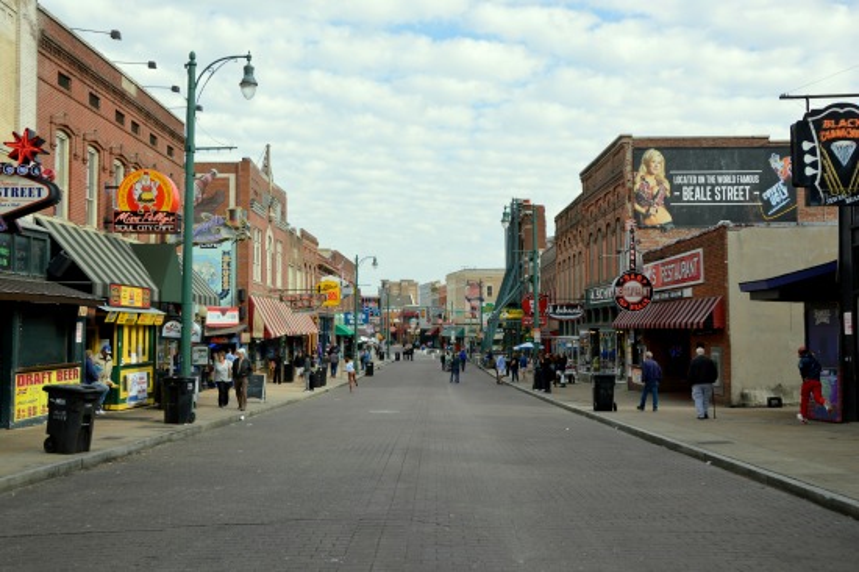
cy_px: 286
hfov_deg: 53.2
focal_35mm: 36
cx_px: 430
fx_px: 858
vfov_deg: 36.8
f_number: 7.1
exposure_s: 1/200
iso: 100
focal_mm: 24
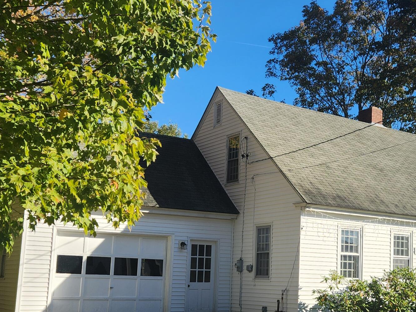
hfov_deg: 35.7
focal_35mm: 52
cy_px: 209
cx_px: 329
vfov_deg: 27.8
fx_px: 625
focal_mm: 5.4
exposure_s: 1/1384
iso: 20
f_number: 1.8
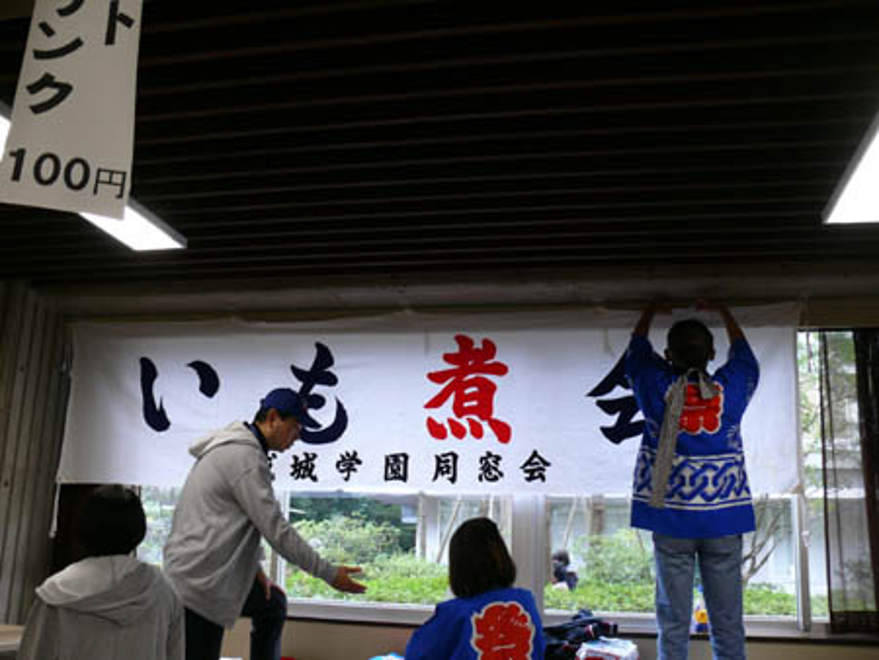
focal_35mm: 35
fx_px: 889
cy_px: 330
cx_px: 440
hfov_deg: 52.6
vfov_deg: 40.7
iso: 100
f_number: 2.8
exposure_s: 1/40
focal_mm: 7.4
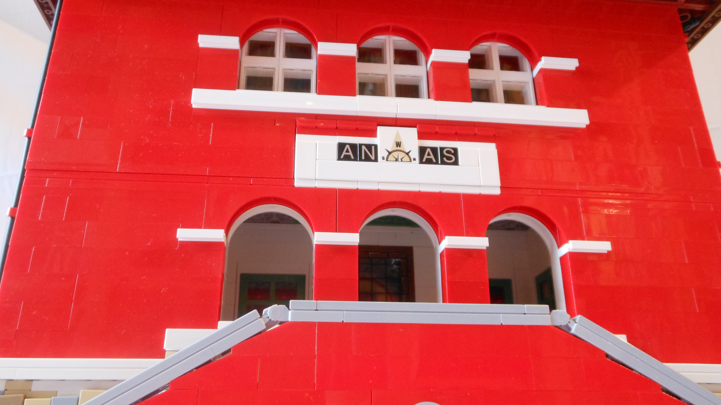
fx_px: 612
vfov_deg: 36.6
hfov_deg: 61.0
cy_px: 181
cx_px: 364
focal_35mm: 32
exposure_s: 1/30
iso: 320
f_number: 3.3
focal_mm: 5.2
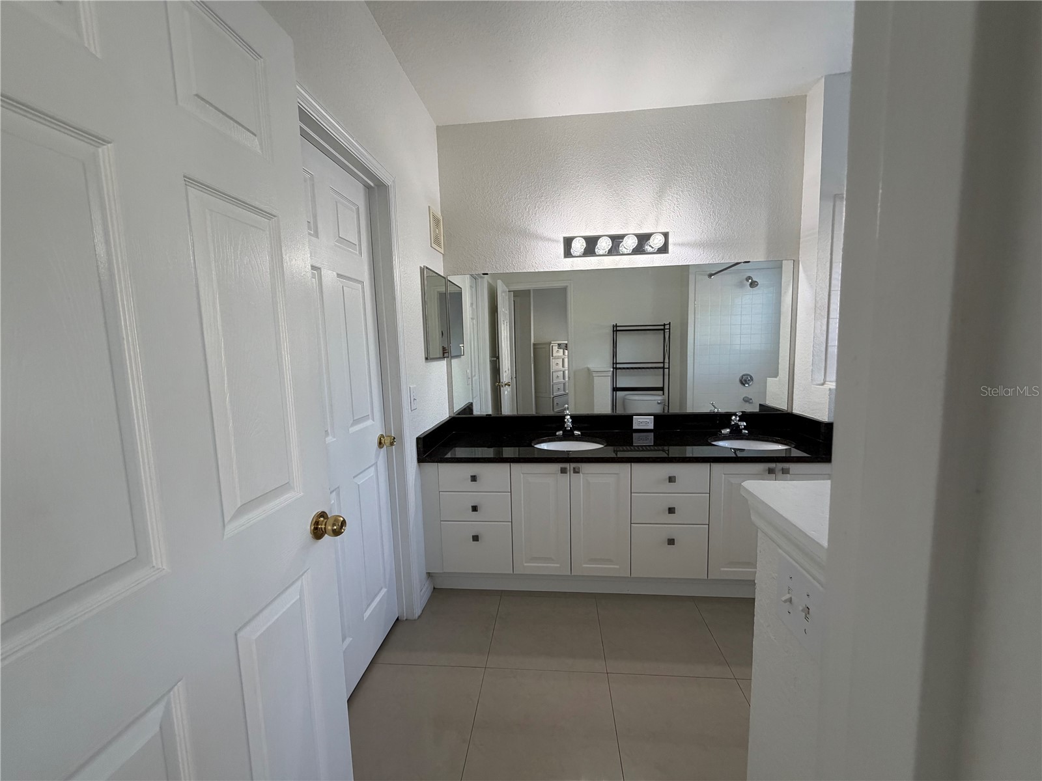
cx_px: 521
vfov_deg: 85.7
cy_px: 390
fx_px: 421
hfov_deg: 102.1
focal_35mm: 14
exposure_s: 1/120
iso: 160
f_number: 2.2
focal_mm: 2.22
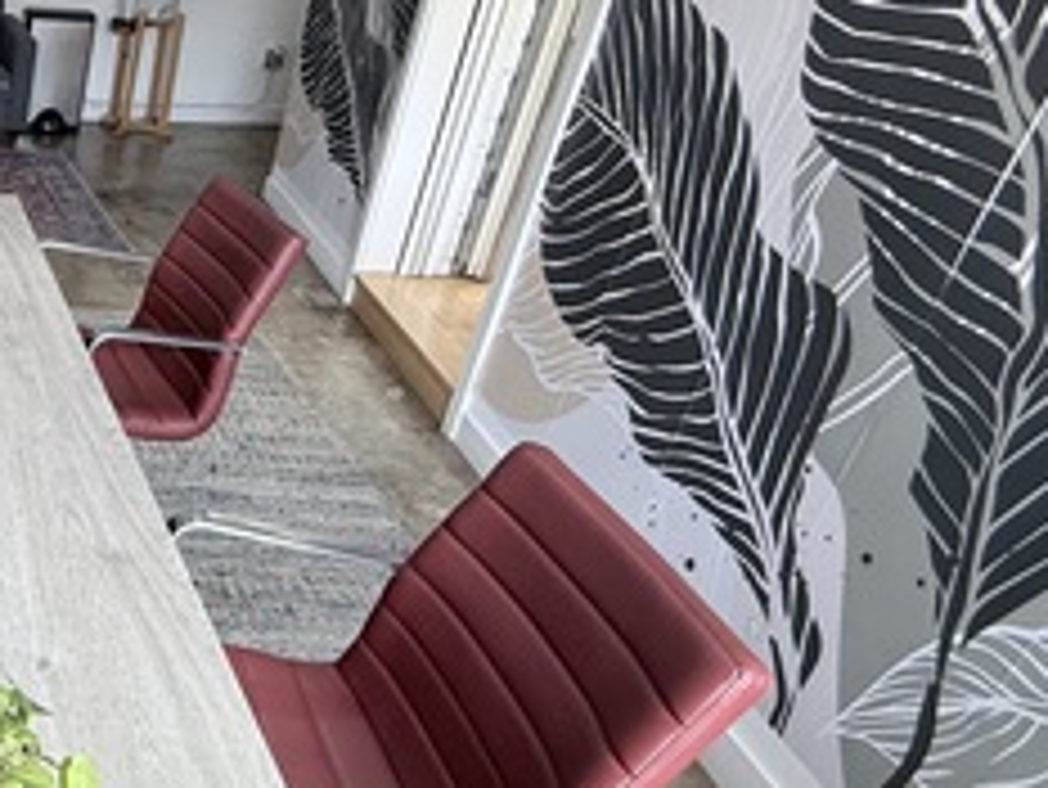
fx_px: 1090
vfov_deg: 39.7
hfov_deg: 39.0
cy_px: 387
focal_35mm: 36
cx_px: -180
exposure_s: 1/120
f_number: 2.2
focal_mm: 2.22
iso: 200
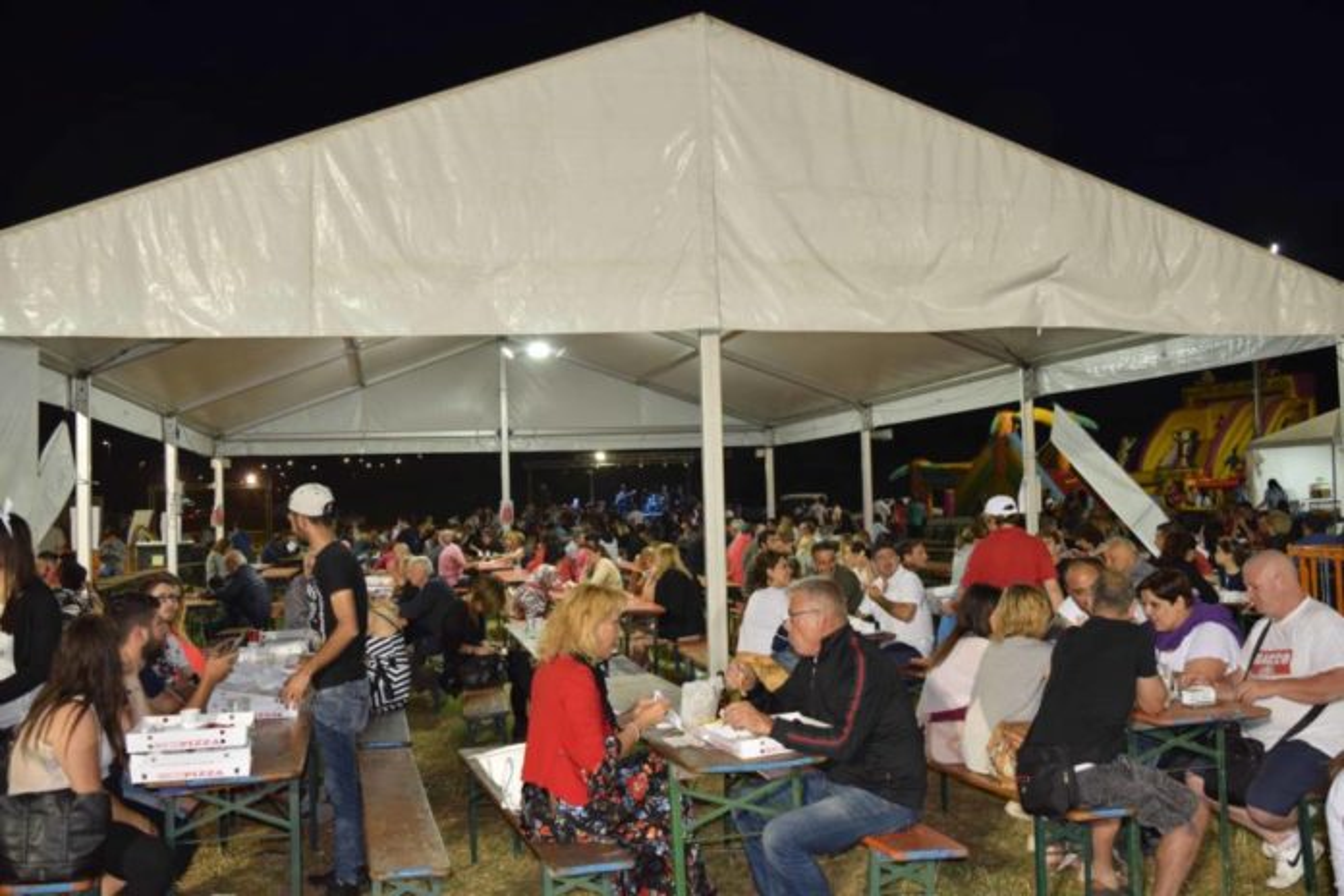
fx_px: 1288
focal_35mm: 34
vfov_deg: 38.4
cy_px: 448
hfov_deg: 55.1
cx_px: 672
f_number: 5
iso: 800
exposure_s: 1/100
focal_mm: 23
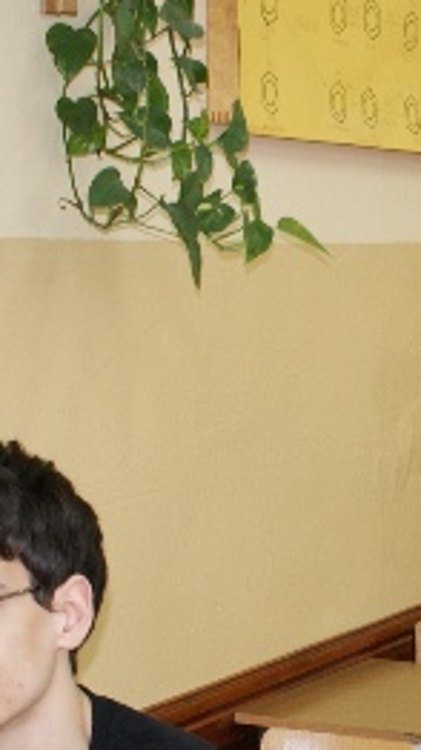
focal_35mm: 100
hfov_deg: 11.9
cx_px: 487
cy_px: 514
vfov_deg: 21.3
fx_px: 1988
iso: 400
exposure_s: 1/60
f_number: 5.6
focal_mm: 26
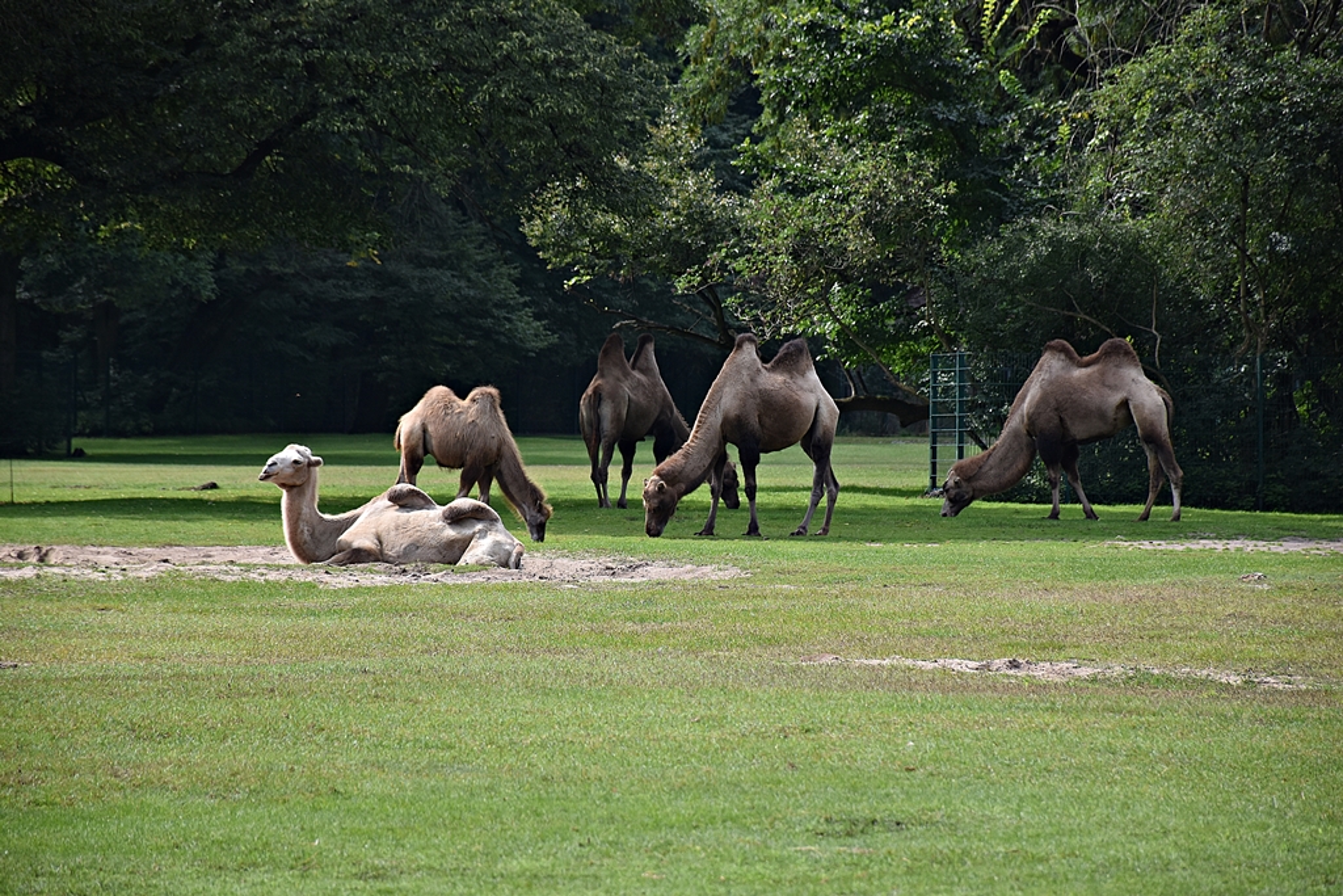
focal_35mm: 210
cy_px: 448
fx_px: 7835
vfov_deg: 6.5
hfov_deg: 9.8
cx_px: 672
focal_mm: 140
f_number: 6.3
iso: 200
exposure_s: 1/640
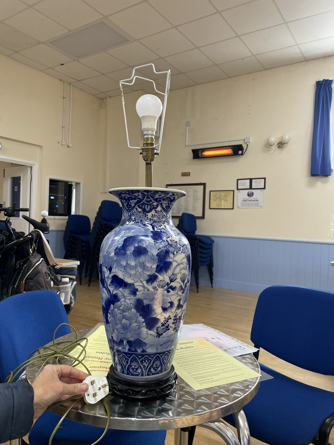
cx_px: 167
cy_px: 222
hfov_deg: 53.1
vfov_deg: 67.3
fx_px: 334
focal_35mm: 26
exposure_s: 1/116
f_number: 1.6
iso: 125
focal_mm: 4.2
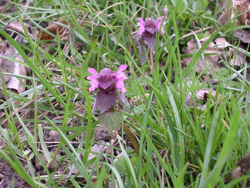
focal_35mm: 81
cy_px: 94
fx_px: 585
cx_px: 125
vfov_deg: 18.2
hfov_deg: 24.1
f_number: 4
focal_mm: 12.3
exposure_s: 1/40.2
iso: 100
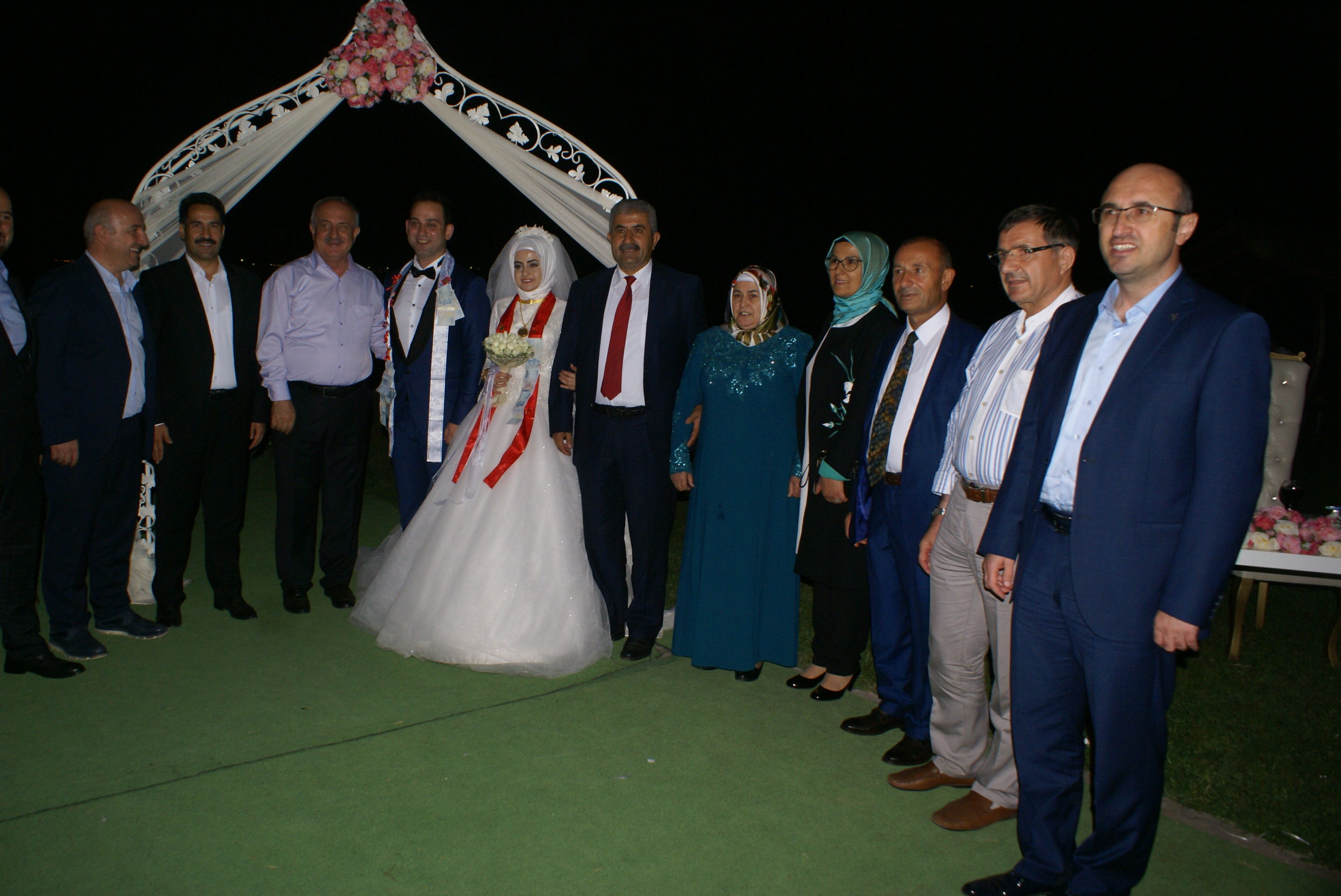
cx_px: 670
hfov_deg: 67.3
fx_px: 1007
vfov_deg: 48.0
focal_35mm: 27
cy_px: 448
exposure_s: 1/60
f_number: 5.6
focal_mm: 18
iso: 400
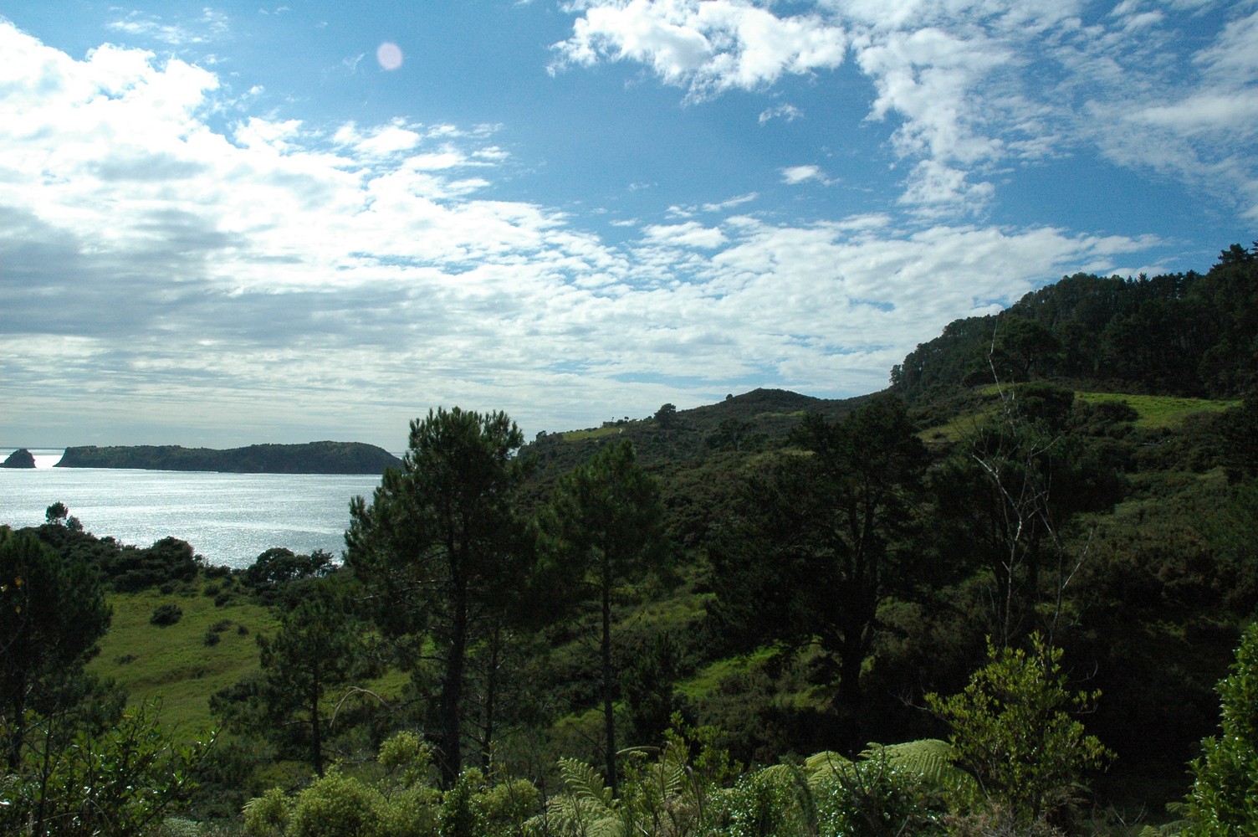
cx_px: 629
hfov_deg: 67.4
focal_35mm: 27
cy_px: 418
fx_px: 943
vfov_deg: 47.8
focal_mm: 18
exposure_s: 1/1250
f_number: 14
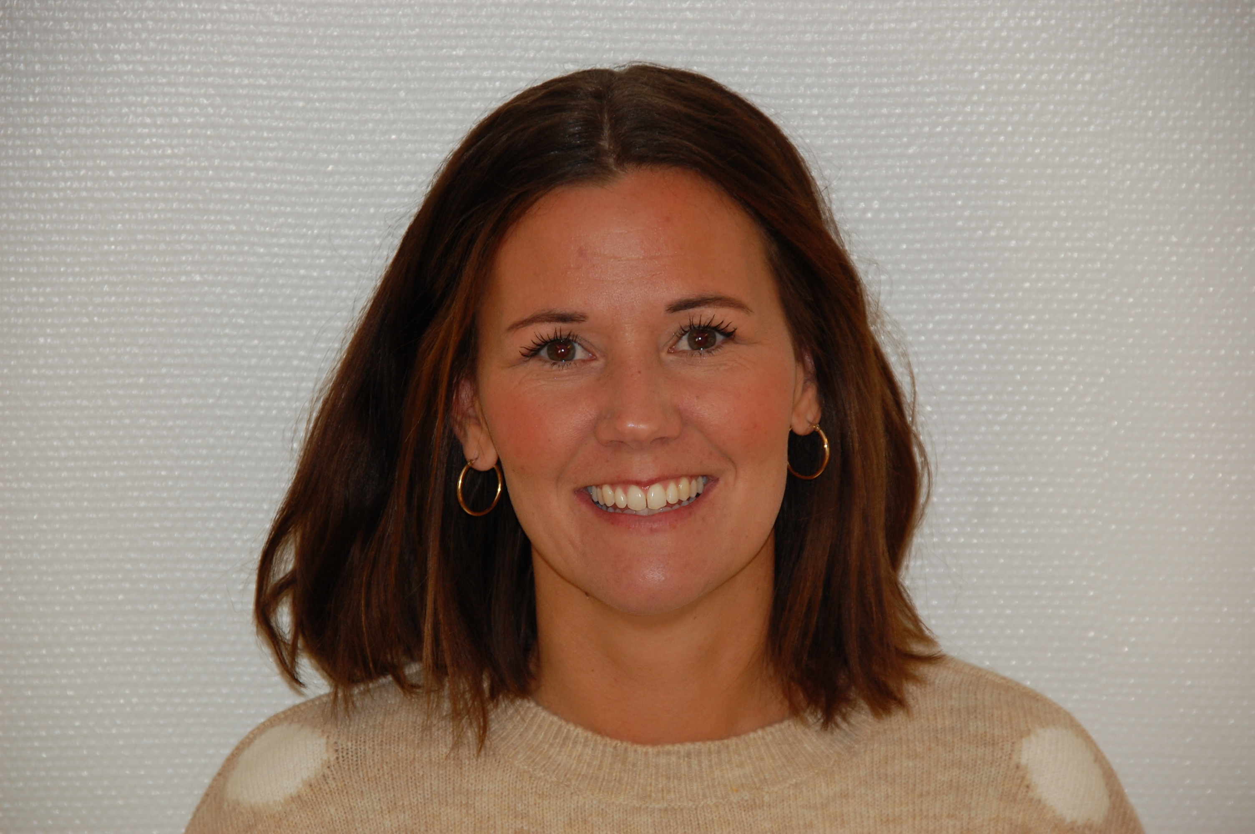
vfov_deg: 6.8
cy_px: 417
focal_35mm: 202
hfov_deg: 10.2
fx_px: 7053
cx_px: 628
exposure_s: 1/60
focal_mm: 135
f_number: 6
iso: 400
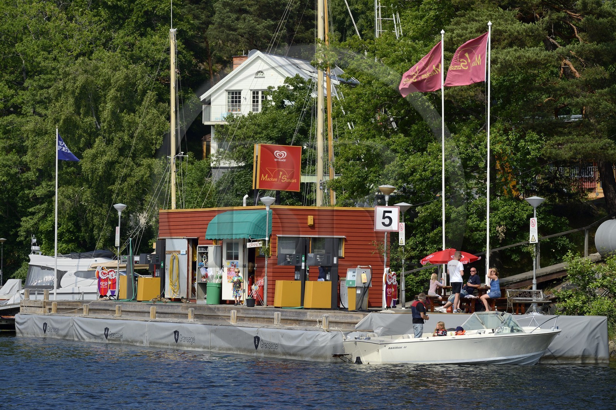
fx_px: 2479
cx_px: 308
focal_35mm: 145
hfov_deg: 14.2
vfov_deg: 9.4
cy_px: 205
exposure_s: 1/400
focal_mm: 145
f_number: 11
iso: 200
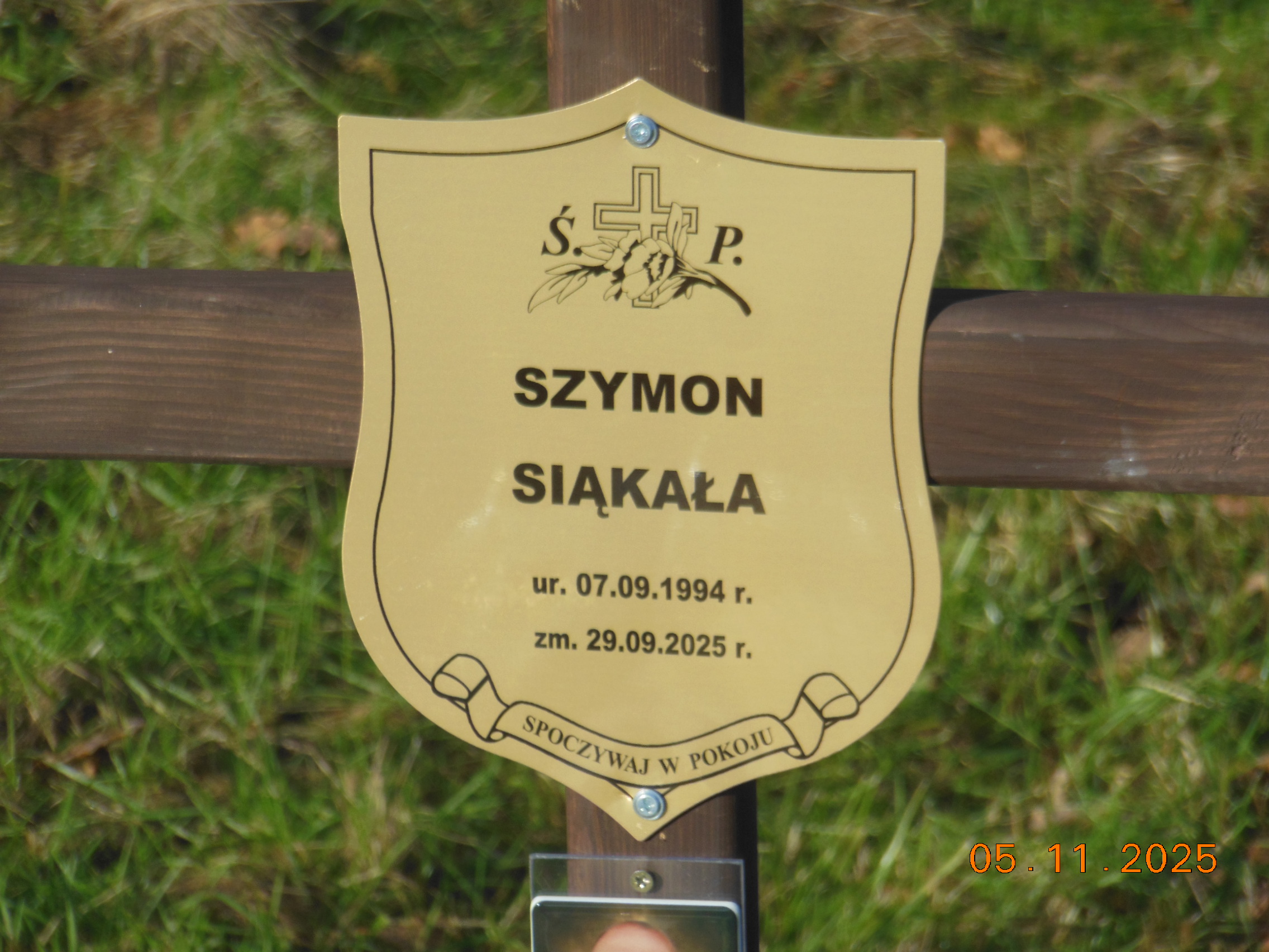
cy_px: 476
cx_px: 634
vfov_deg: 5.9
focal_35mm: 250
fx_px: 9165
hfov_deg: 7.9
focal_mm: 45
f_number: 5.8
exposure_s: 1/640
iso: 125
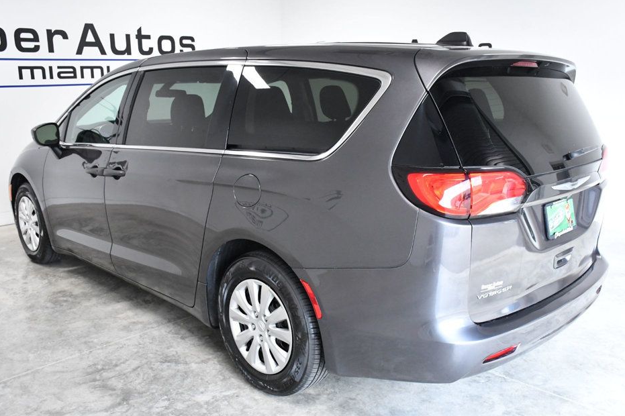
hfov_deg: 57.2
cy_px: 215
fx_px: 573
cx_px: 320
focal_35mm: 33
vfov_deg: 39.9
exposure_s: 1/250
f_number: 8
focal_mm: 20
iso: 2500
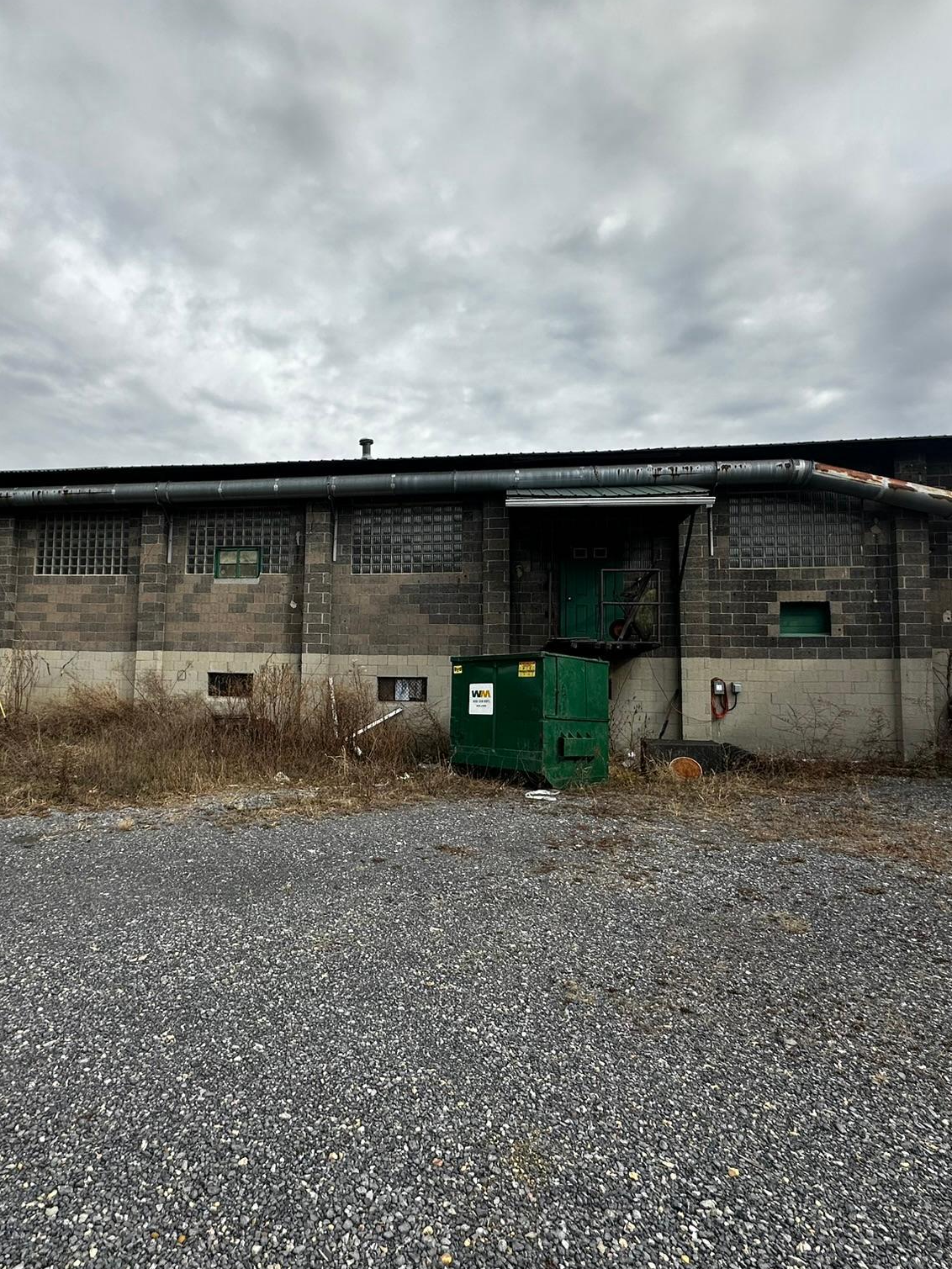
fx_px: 697
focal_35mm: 19
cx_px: 389
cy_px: 628
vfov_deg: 84.7
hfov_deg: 68.1
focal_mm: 2.22
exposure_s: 1/1247
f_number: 2.2
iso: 40
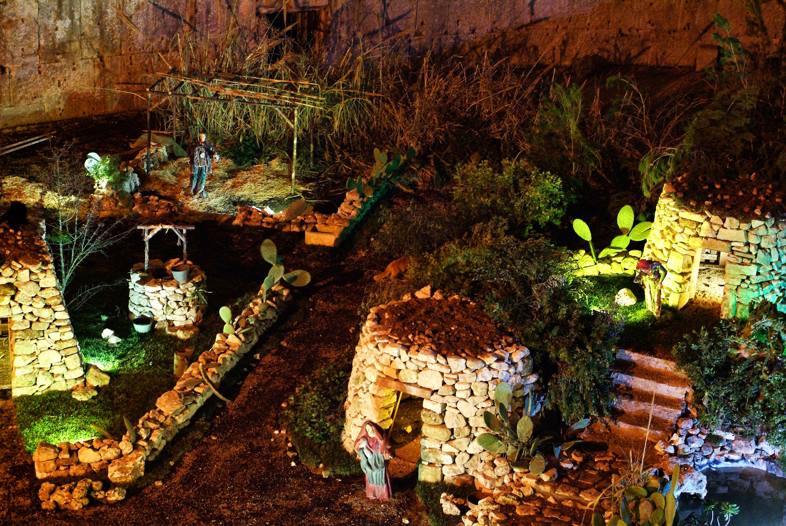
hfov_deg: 27.0
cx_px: 393
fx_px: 1639
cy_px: 263
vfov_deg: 18.2
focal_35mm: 75
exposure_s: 1/30
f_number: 2.8
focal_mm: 50
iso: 1600
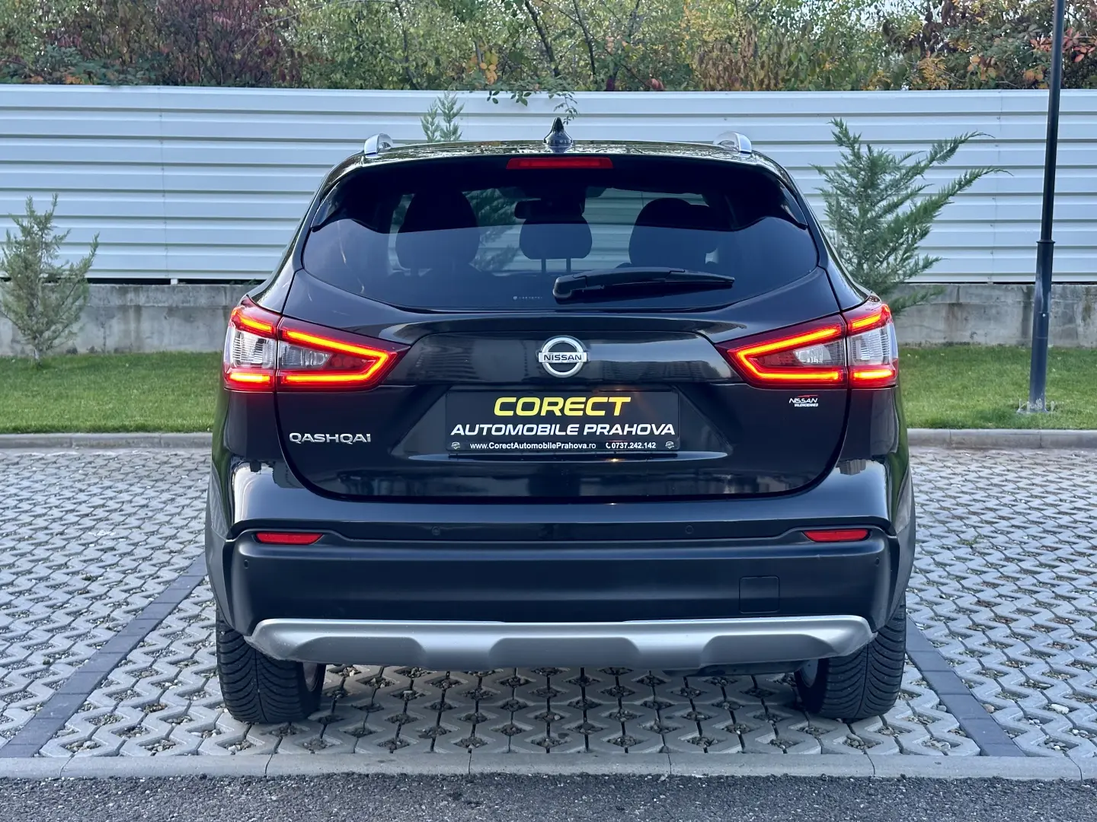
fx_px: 1521
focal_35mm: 48
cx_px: 548
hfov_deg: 39.7
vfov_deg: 30.3
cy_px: 411
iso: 160
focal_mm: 6.86
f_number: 1.78
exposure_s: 1/60
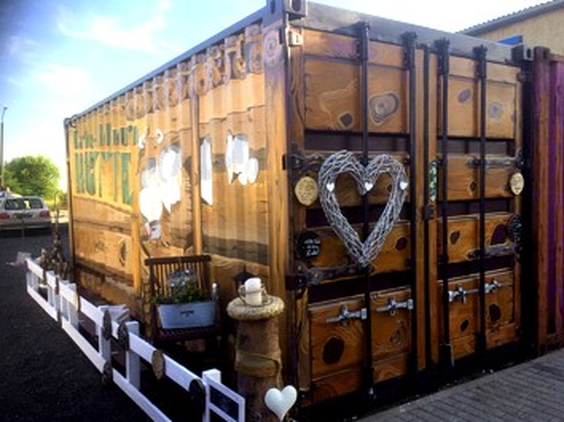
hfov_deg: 58.4
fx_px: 505
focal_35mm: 31
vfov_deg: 45.4
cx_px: 293
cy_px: 222
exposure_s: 1/416
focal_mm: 4.15
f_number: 2.2
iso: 32
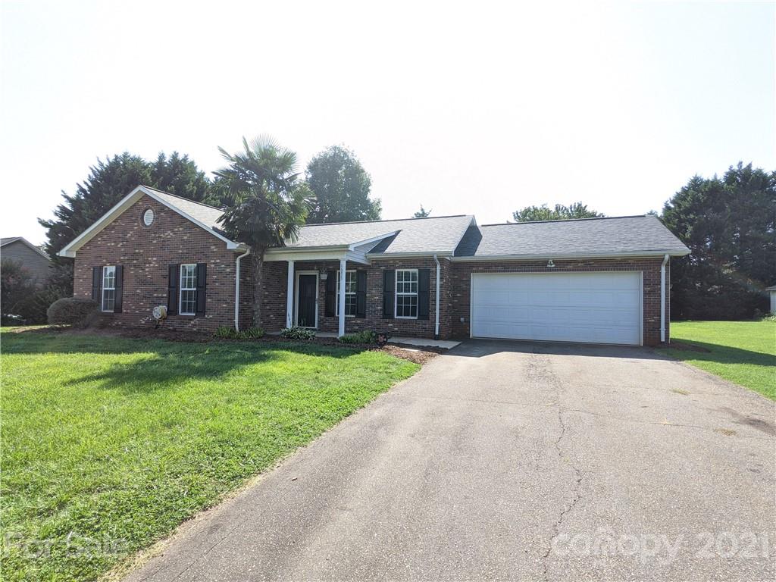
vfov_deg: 78.1
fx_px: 359
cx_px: 388
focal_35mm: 16
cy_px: 291
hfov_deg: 94.5
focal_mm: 2.22
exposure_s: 1/286
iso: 35
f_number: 2.2
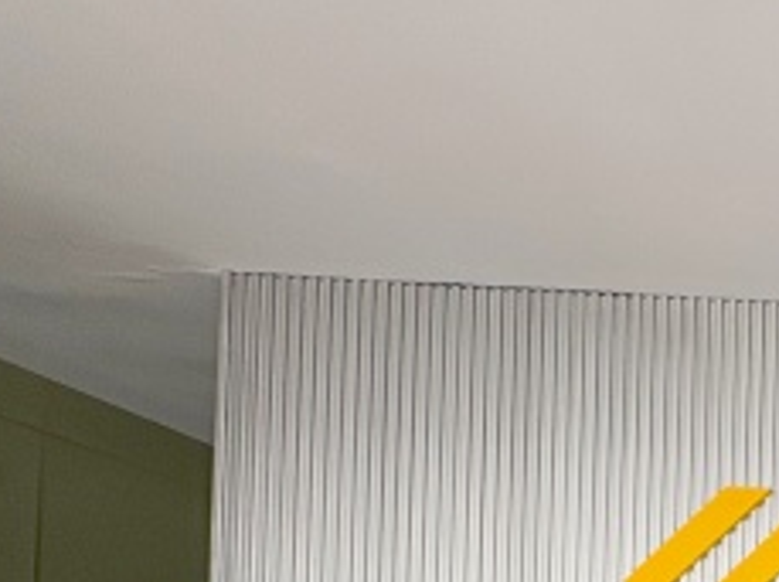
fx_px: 1101
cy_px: 926
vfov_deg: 22.7
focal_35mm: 49
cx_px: 1204
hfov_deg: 26.4
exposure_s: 1/99
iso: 80
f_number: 2.2
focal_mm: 2.22
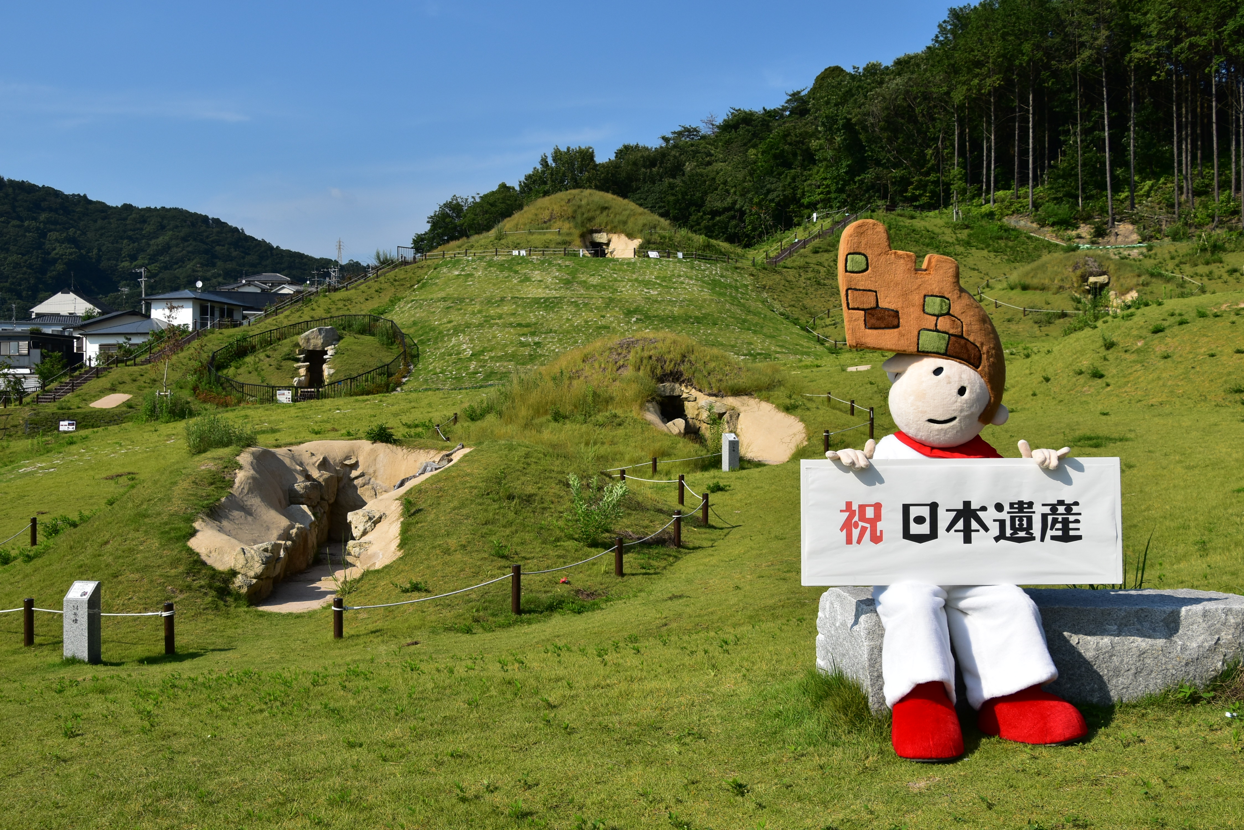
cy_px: 415
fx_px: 1244
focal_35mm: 36
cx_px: 622
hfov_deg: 53.1
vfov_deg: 36.9
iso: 220
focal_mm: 24
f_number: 11
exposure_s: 1/500
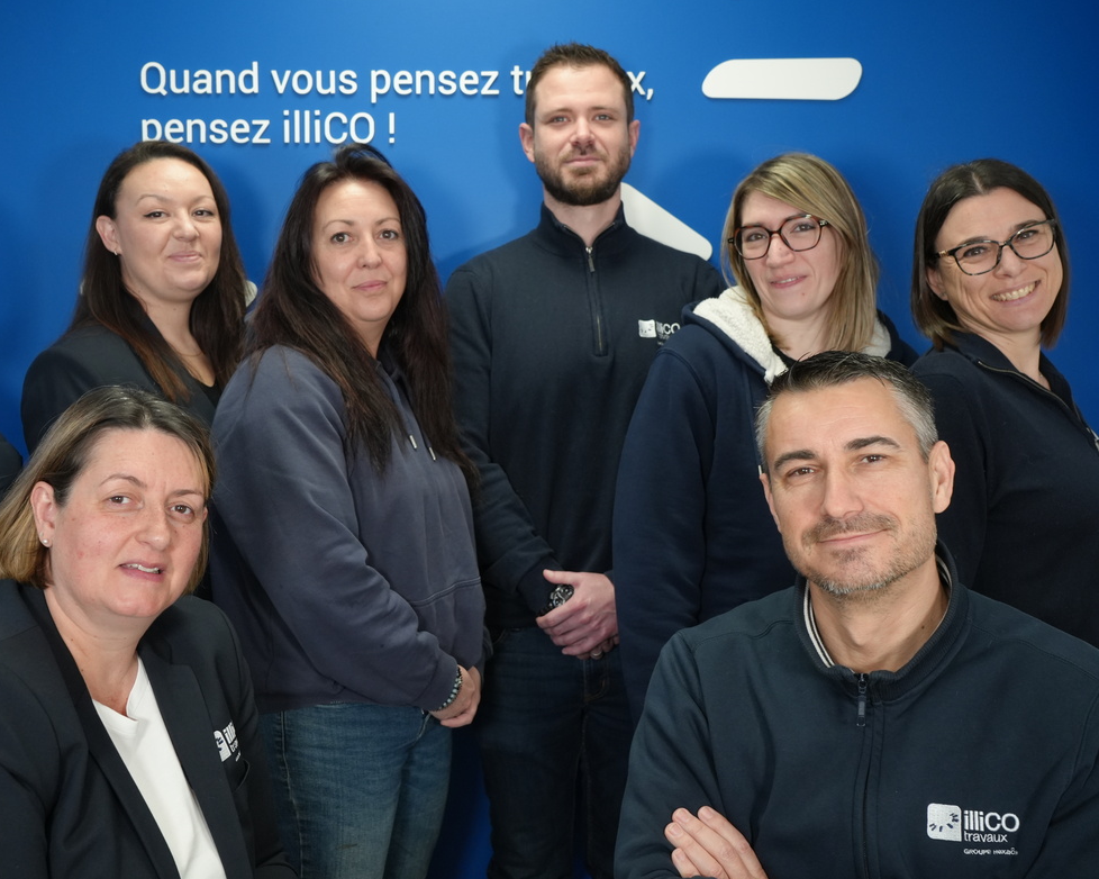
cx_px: 479
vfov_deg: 39.1
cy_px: 437
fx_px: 1236
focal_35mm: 38
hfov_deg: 47.8
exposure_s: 1/160
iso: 1600
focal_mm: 33
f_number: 6.3
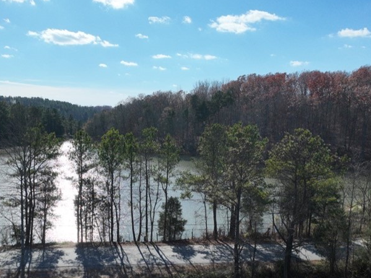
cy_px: 202
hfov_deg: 45.4
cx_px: 140
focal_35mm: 41
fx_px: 439
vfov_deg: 34.5
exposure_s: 1/800
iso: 280
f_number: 2.8
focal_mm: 12.29
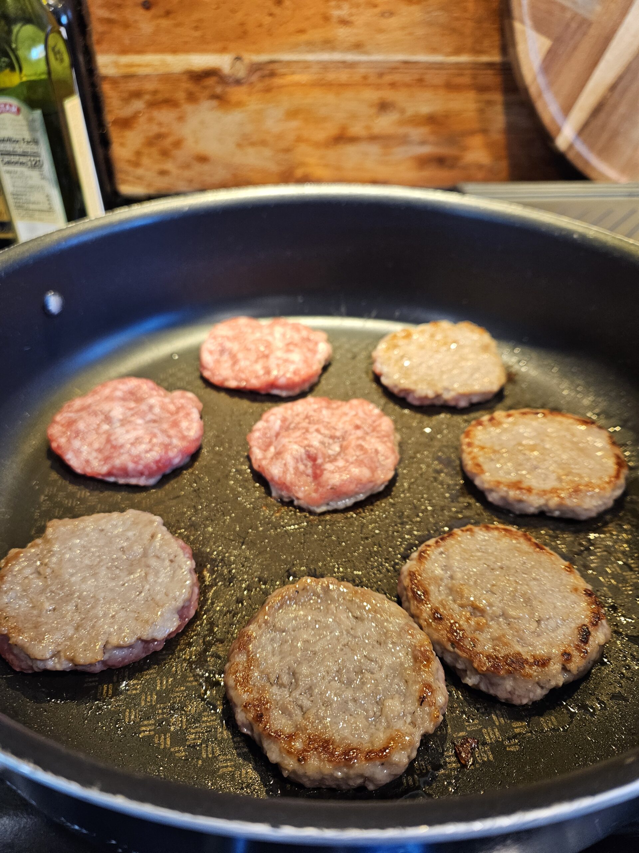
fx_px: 566
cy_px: 426
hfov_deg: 58.9
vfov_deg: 73.9
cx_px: 320
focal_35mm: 23
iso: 320
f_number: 1.8
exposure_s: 1/120
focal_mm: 5.4
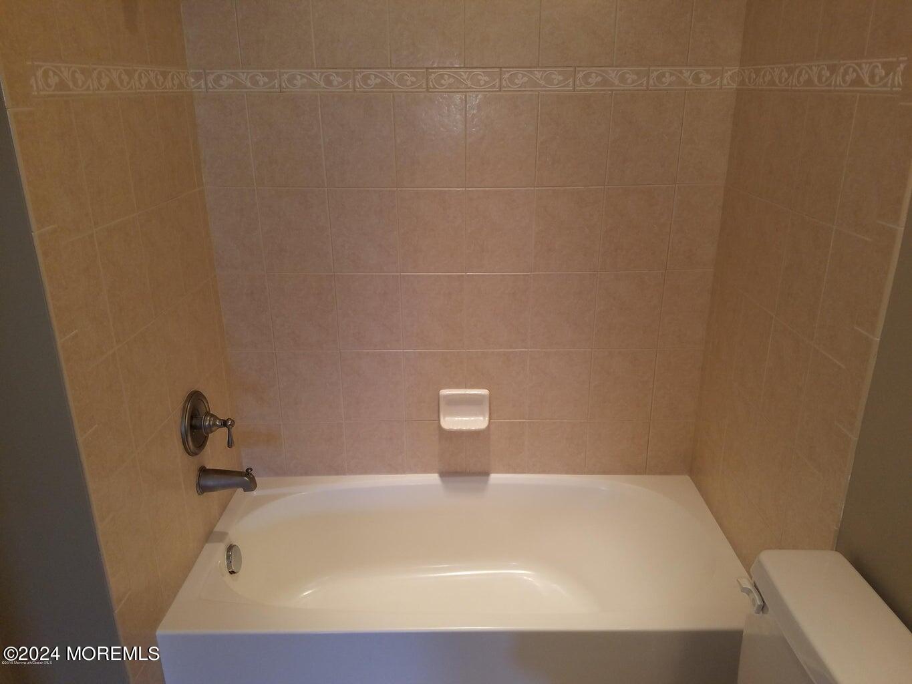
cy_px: 342
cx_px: 456
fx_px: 685
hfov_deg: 67.3
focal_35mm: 26
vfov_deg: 53.1
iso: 64
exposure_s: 1/60
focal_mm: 4.2
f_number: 1.7
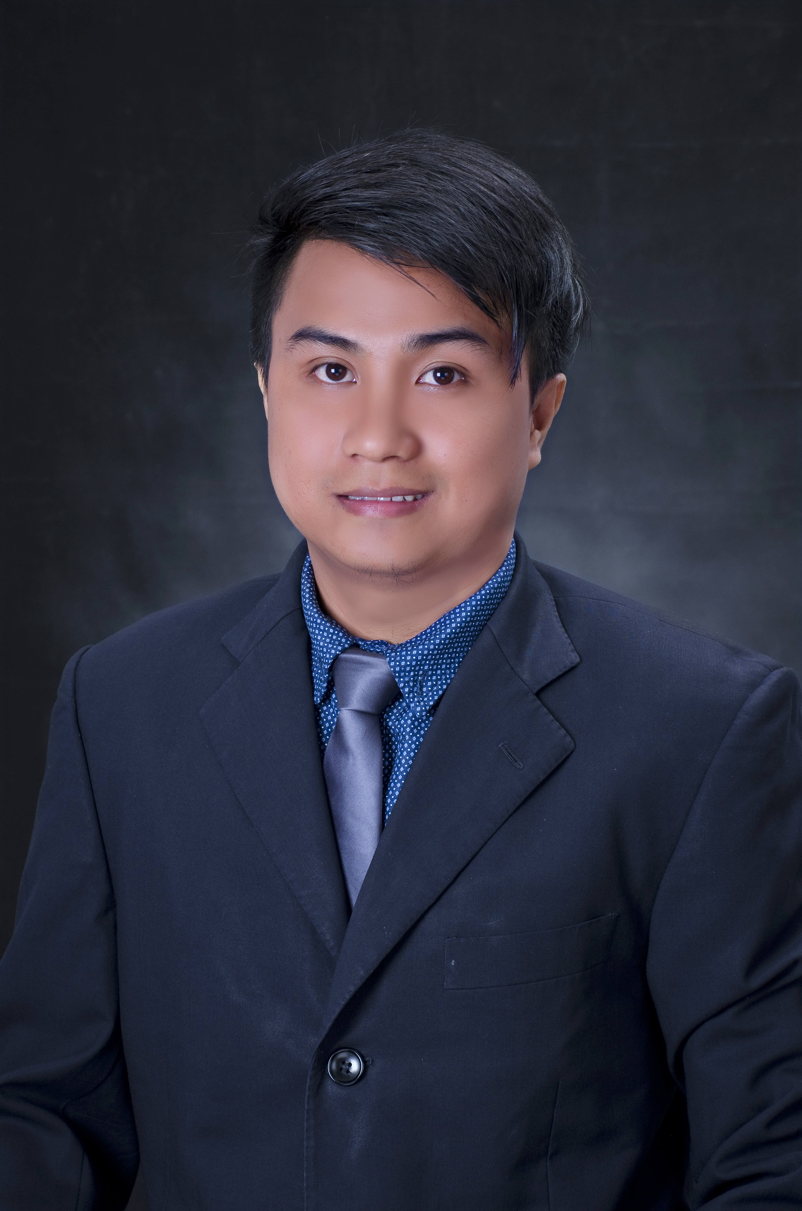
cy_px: 606
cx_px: 401
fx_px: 3122
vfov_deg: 22.0
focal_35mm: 93
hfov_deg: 14.6
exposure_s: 1/60
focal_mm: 62
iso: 200
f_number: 9
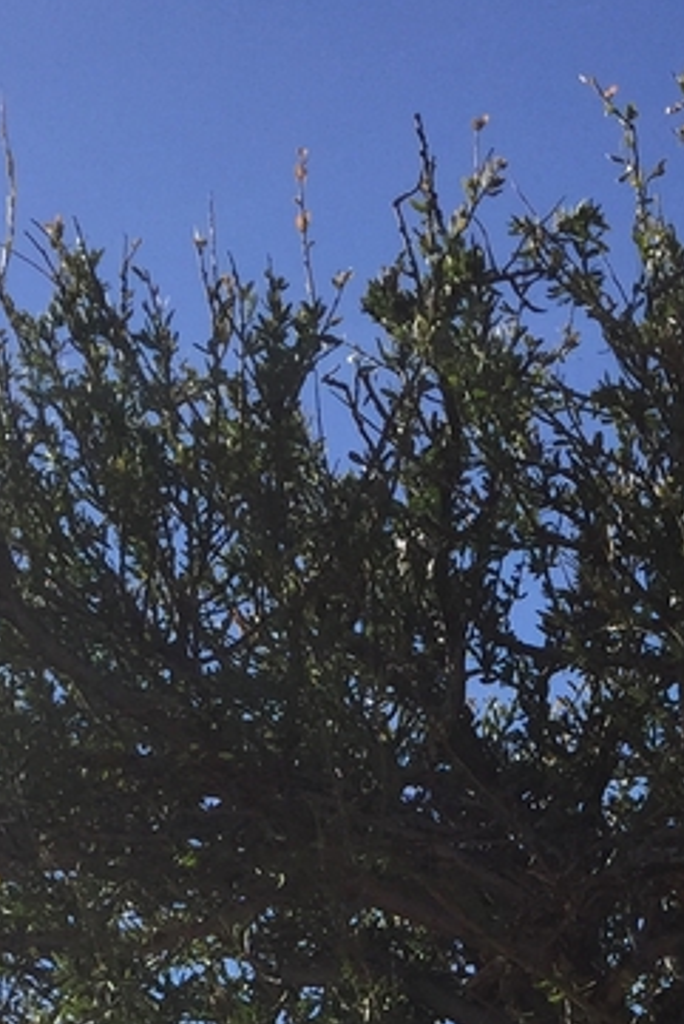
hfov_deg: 12.6
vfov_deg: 17.1
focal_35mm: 107
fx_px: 3046
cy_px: 1583
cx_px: 732
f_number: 2.2
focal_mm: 4.15
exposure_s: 1/1980
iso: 32
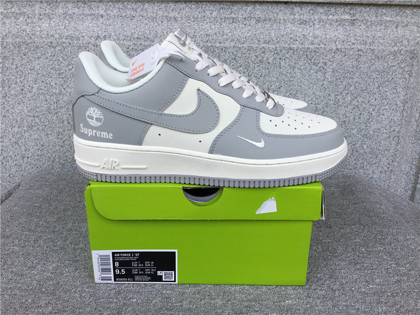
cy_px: 158
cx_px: 210
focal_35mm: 31
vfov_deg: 45.4
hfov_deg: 58.4
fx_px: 376
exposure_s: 1/599
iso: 25
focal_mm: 3.3
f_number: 2.4
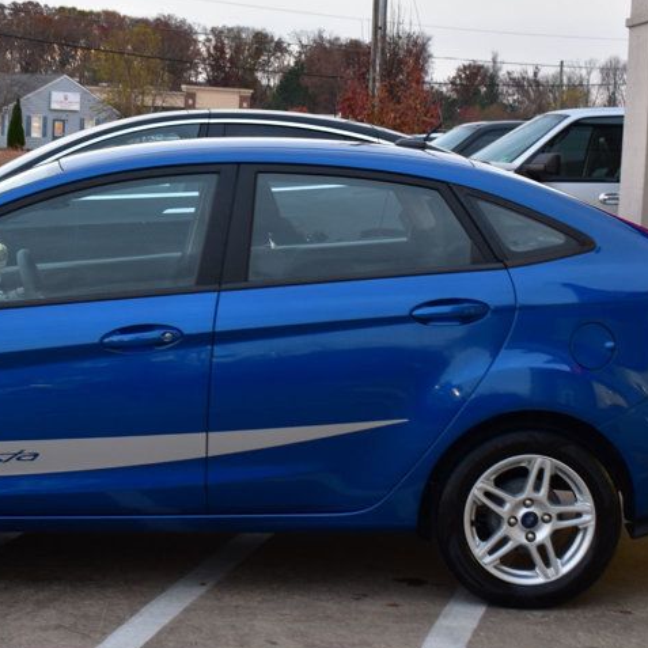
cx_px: 177
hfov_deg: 21.0
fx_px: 1737
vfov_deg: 21.1
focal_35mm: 82
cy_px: 283
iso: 450
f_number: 6.3
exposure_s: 1/15
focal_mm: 30
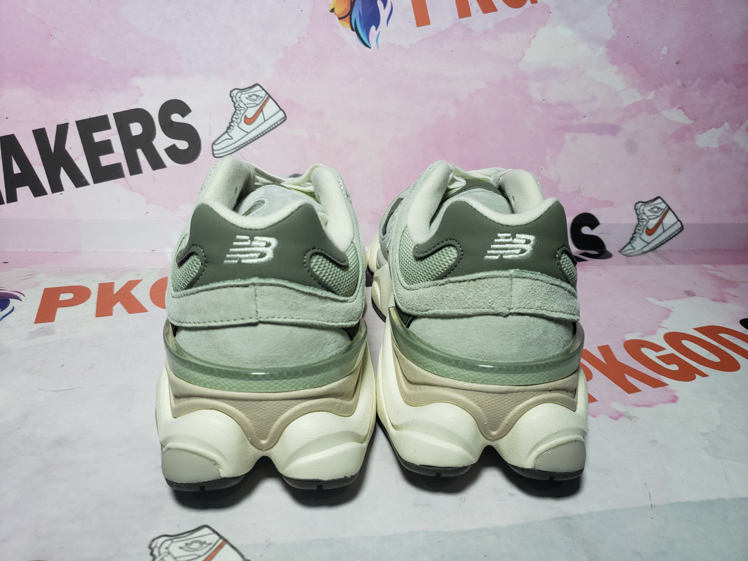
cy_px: 280
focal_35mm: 26
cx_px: 374
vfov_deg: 53.1
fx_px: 562
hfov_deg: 67.3
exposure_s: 1/491
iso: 50
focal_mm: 4.3
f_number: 1.5
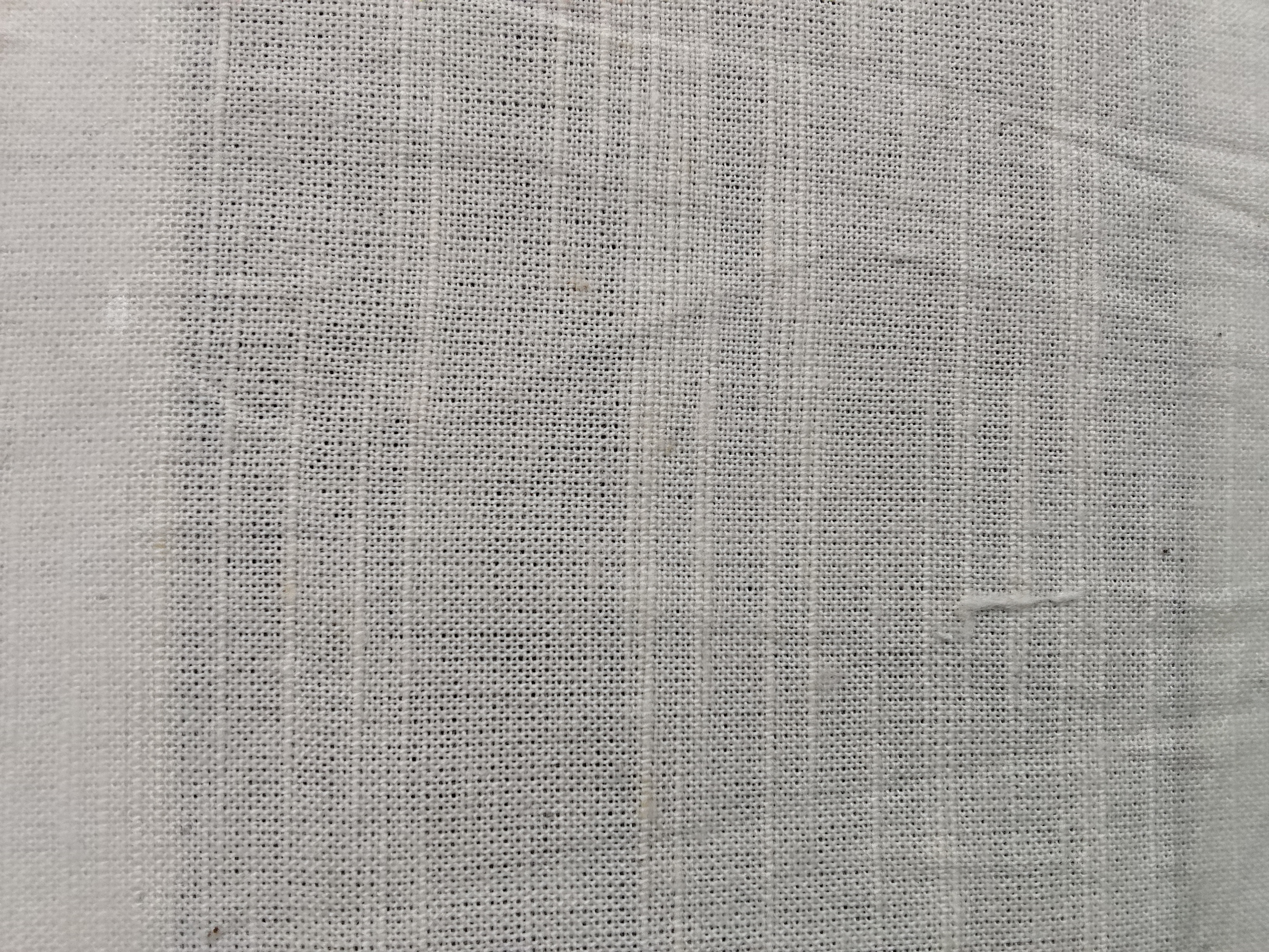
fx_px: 953
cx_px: 634
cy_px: 476
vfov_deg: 53.1
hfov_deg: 67.3
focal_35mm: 26
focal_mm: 2.78
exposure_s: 1/100
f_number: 2
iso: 250
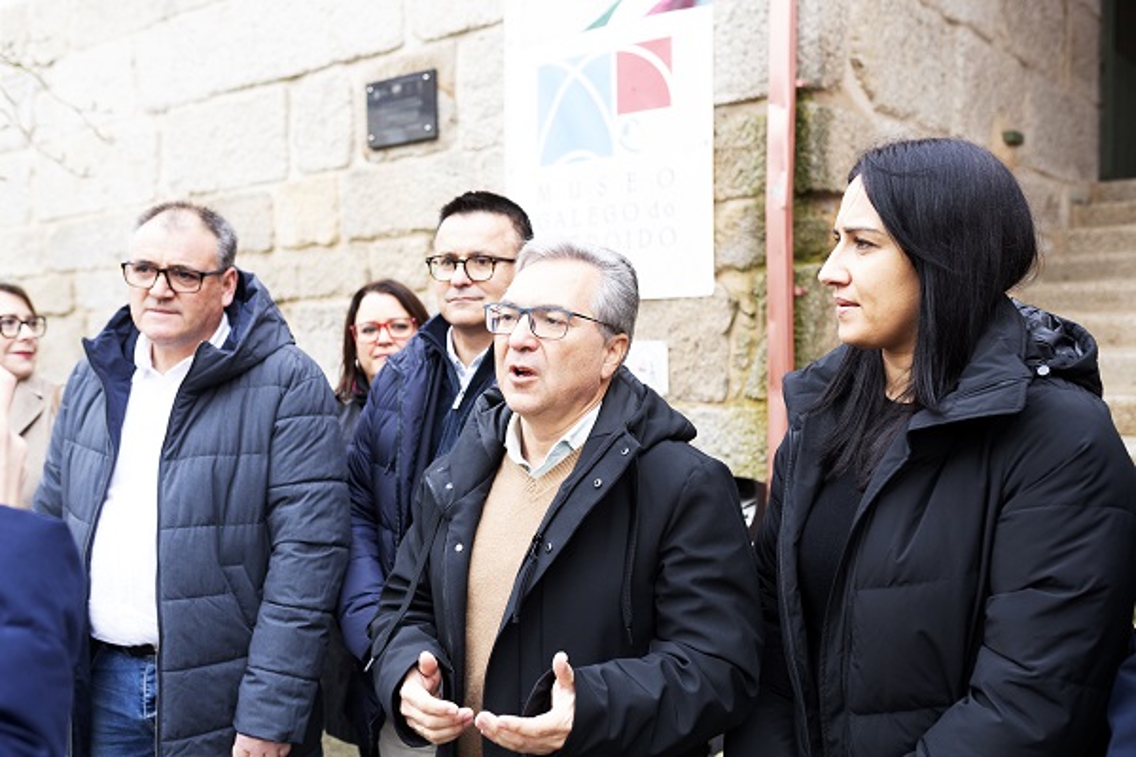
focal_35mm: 35
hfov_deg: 54.4
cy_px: 378
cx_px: 568
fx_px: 1104
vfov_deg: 37.9
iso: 800
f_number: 4
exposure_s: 1/250
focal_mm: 35
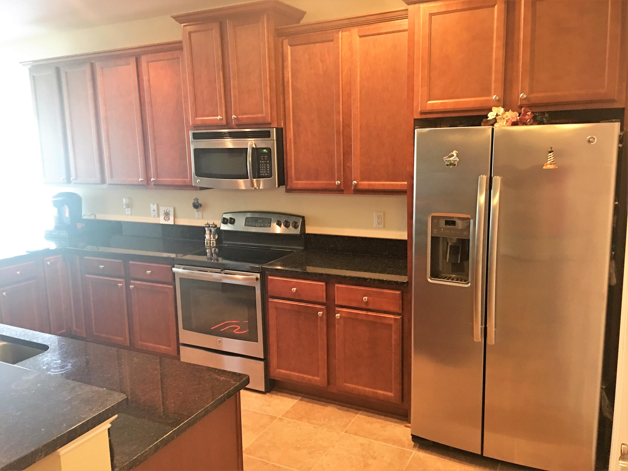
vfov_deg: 48.2
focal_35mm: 29
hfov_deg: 61.7
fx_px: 526
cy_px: 236
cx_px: 314
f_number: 2.2
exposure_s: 1/8
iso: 100
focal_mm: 4.15
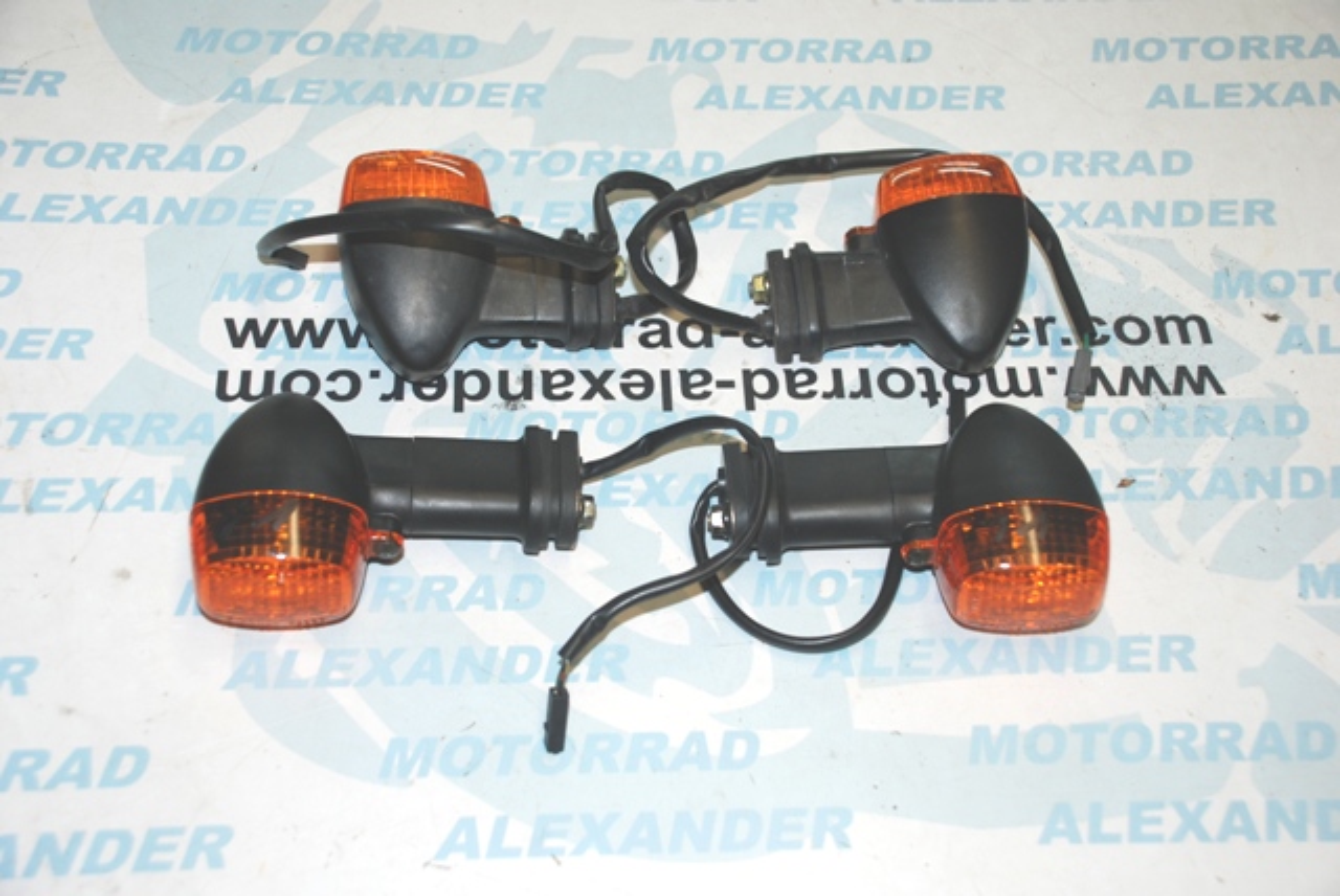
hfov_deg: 41.1
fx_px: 1788
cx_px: 670
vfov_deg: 28.1
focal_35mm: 48
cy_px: 448
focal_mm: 32
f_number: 4.2
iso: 200
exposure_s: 1/60
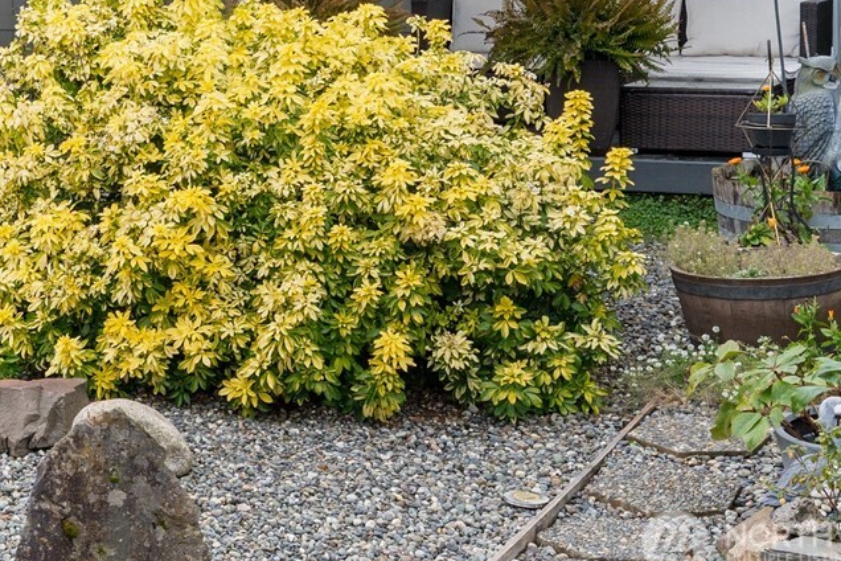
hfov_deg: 21.5
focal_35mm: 88
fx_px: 2056
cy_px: -154
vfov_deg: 14.9
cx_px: -158
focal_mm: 22
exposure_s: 1/10
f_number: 8
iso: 250
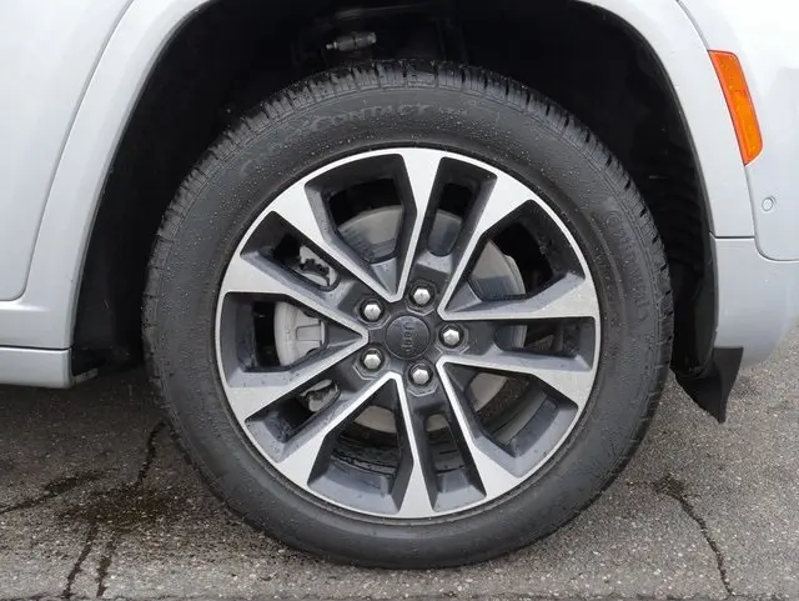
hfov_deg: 42.9
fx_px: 1016
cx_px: 400
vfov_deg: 32.9
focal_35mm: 44
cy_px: 300
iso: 320
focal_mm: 22
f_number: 10
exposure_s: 1/60
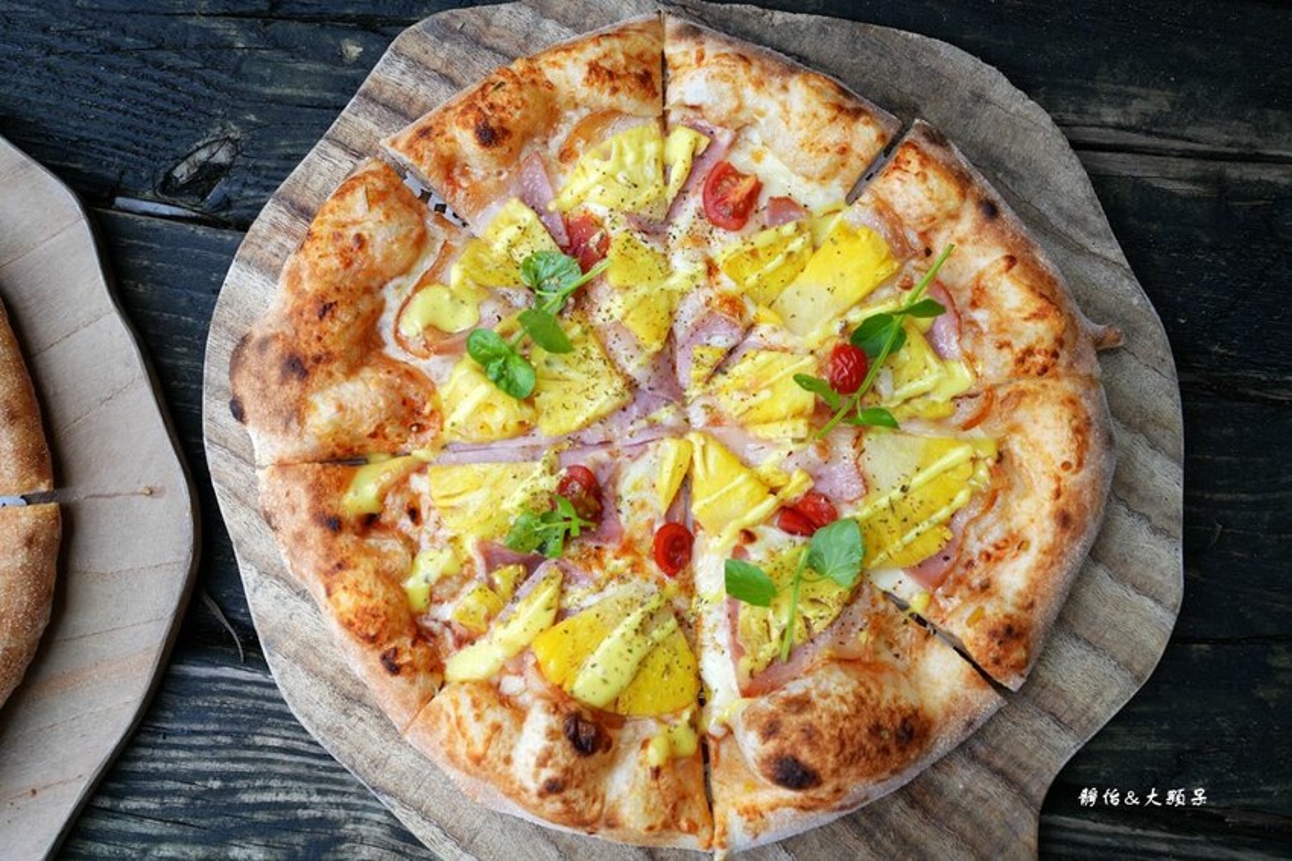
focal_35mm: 28
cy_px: 430
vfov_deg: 46.4
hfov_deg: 65.5
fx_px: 1004
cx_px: 646
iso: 160
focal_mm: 28
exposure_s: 1/60
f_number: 4
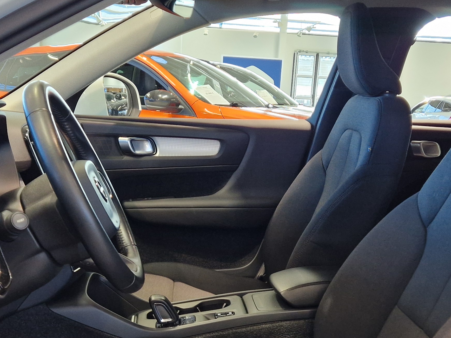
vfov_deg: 27.0
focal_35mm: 53
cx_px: 223
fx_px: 691
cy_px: 269
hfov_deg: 36.2
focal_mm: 5.4
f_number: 1.8
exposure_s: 1/100
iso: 250
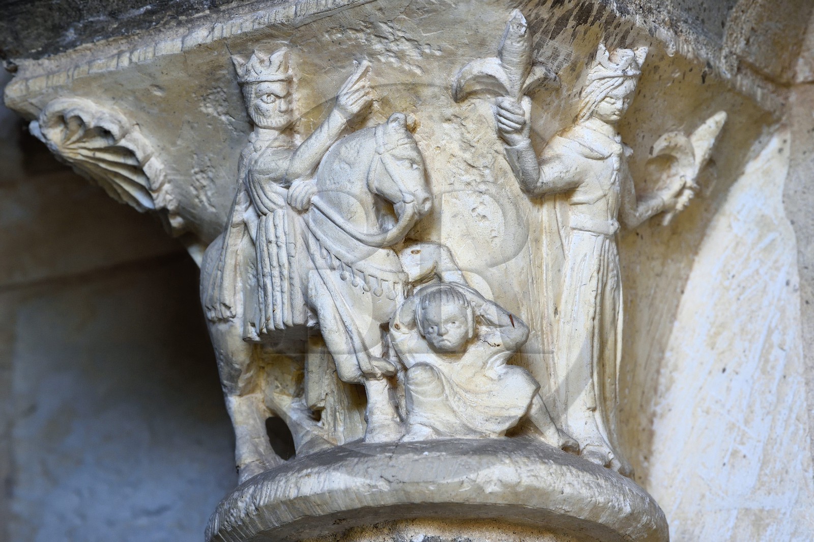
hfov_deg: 10.3
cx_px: 407
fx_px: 4518
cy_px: 271
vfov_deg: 6.9
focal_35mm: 200
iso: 1600
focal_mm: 200
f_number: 8
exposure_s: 1/125
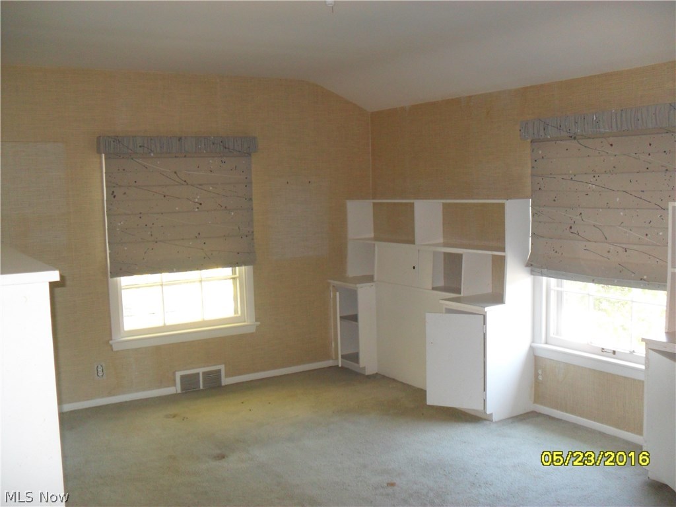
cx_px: 338
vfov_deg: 40.7
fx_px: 683
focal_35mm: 35
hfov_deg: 52.6
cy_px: 254
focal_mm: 6.3
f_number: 3
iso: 200
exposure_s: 1/45
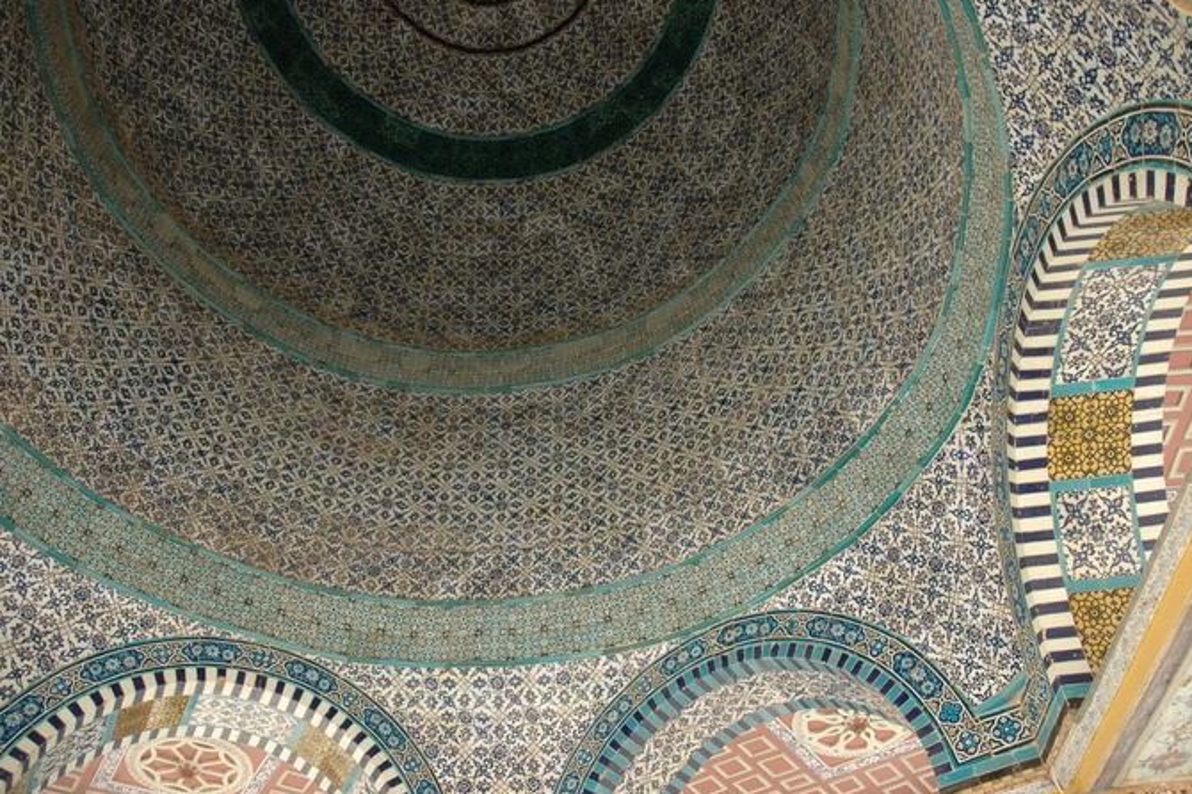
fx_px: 960
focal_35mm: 29
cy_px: 371
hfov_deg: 63.7
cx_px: 612
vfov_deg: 44.9
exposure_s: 1/80
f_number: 4.5
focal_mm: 18
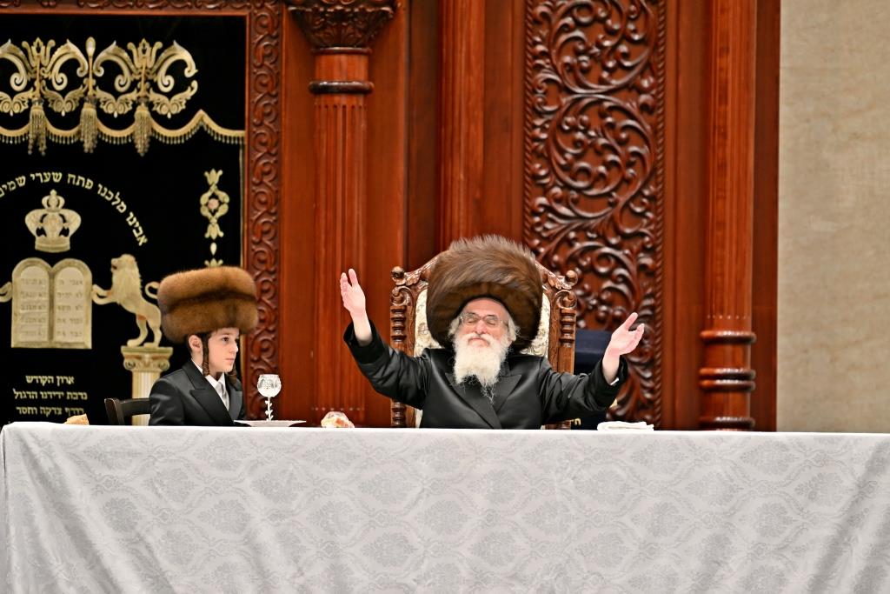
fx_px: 4945
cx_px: 445
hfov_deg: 10.3
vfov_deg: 6.9
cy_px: 297
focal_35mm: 200
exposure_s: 1/320
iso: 320
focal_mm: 200
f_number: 2.8
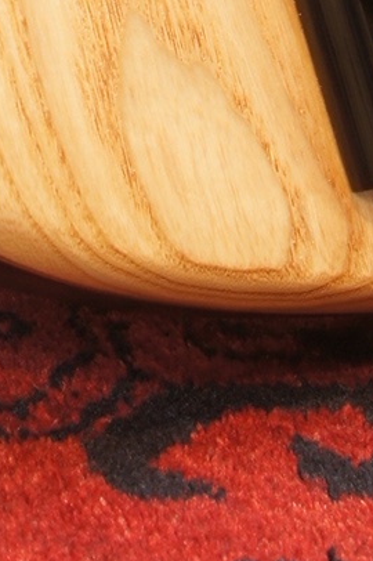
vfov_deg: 6.6
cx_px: 70
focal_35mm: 296
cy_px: -862
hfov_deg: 4.6
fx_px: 4605
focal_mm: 35
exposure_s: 1/4
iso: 100
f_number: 6.3
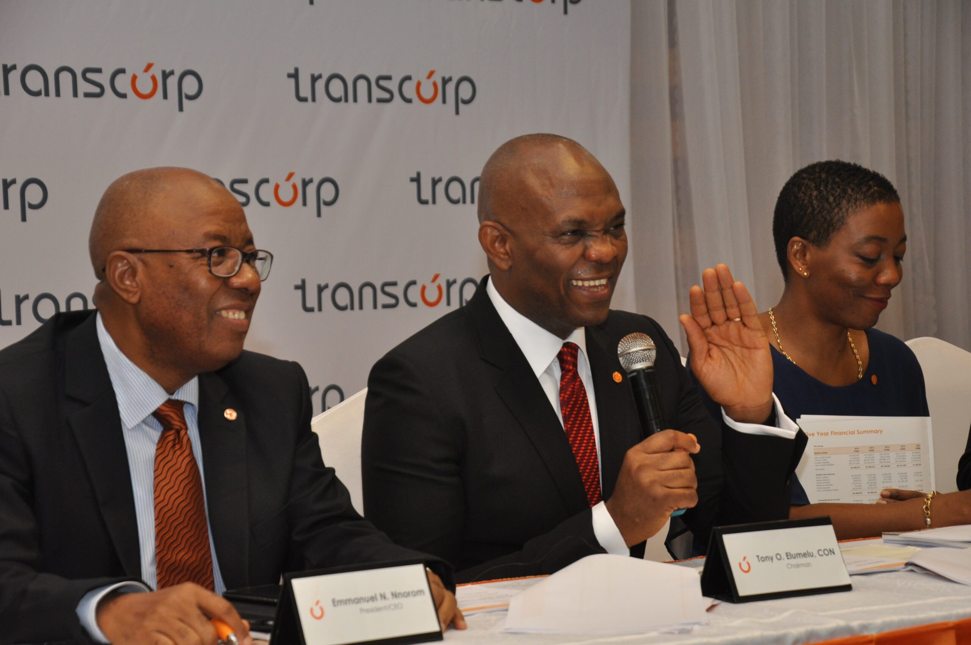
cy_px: 322
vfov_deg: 13.8
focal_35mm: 99
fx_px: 2667
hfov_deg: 20.6
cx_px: 486
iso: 800
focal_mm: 66
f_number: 5.6
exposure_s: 1/60
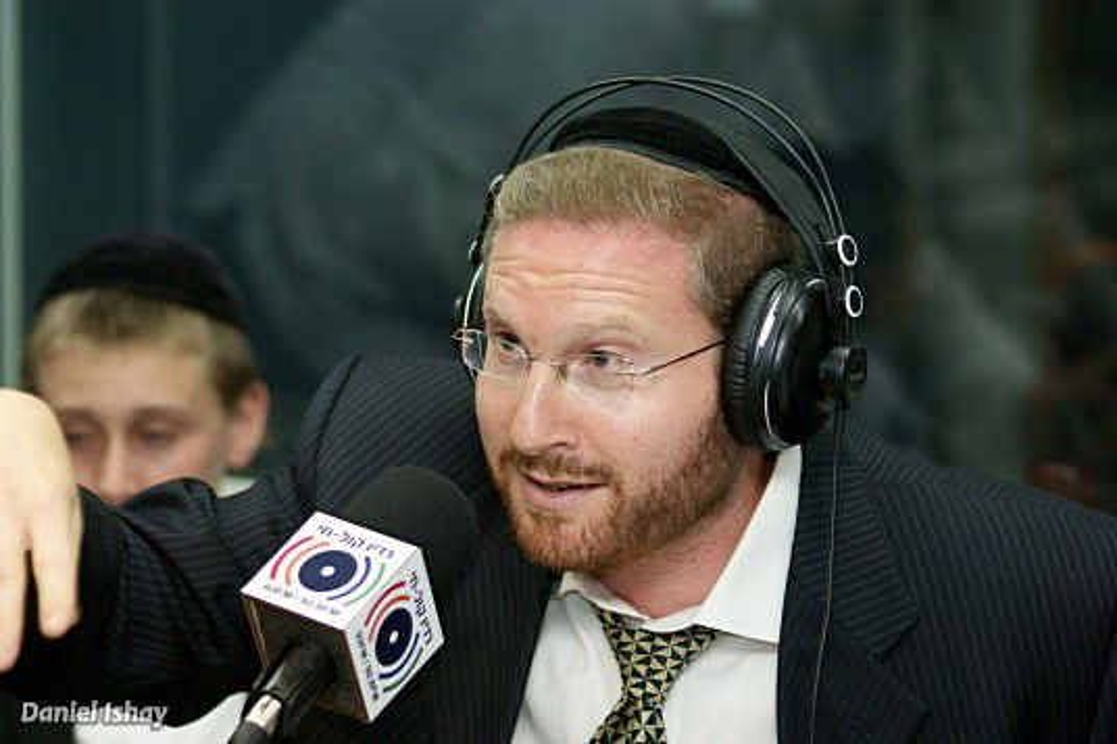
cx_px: 558
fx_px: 4885
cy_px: 372
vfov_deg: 8.7
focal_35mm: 158
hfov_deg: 13.0
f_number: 2.8
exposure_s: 1/125
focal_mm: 105
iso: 400
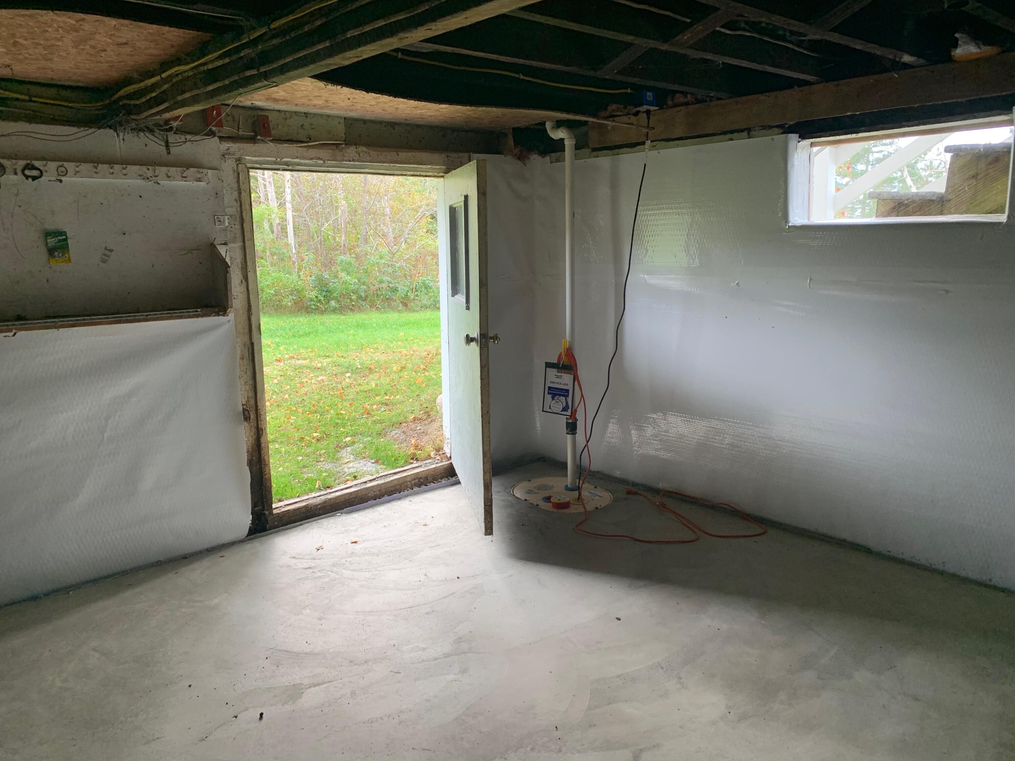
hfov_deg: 67.3
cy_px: 380
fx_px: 762
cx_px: 508
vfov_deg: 53.1
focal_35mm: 26
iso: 80
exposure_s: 1/121
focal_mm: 4.25
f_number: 1.8
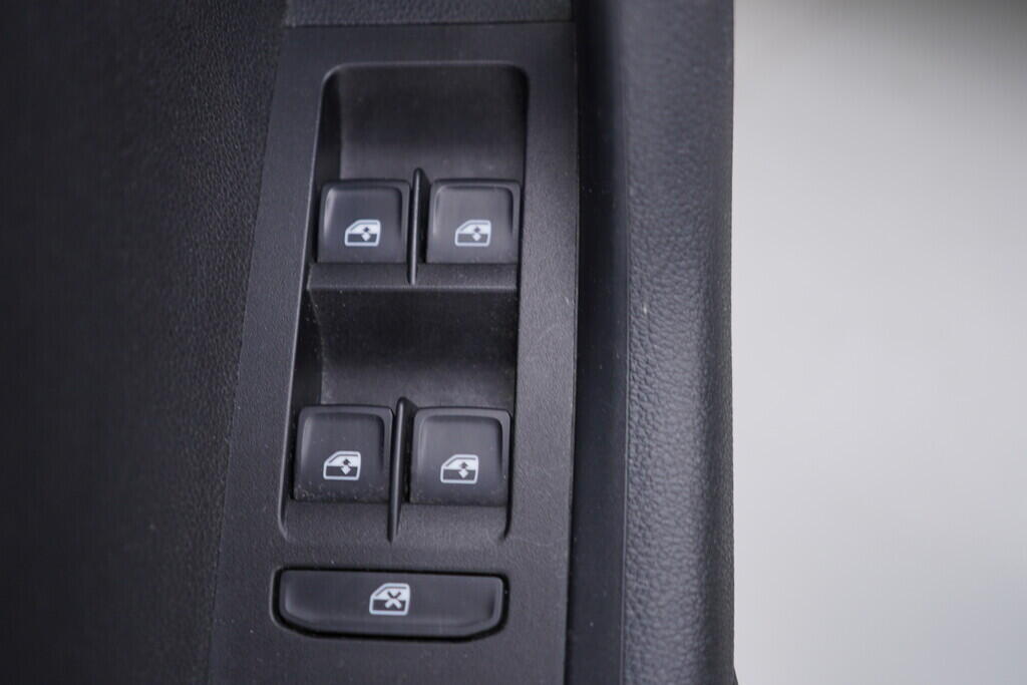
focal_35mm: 36
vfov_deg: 36.9
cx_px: 514
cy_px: 342
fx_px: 1027
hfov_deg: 53.1
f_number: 2.8
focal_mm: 24
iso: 125
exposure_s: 1/40
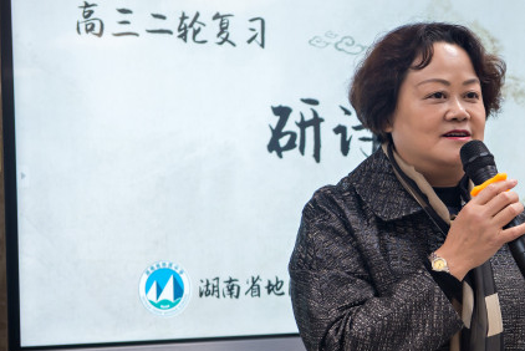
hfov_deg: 18.3
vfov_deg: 12.4
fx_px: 1605
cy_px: 263
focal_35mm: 110
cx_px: 454
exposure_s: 1/100
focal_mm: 58
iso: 400
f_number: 4
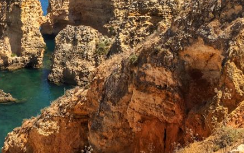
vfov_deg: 18.0
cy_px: 38
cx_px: -15
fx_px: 479
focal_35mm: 72
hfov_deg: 26.6
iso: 25
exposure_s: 1/1538
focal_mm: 4.15
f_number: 2.2
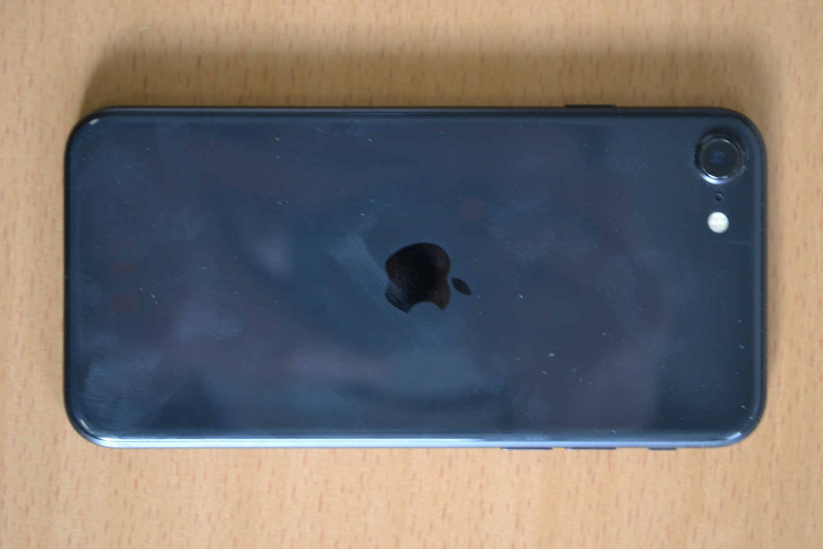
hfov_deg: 24.6
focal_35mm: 82
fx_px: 1886
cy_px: 274
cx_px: 412
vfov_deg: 16.6
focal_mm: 55
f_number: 5.6
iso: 720
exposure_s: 1/15
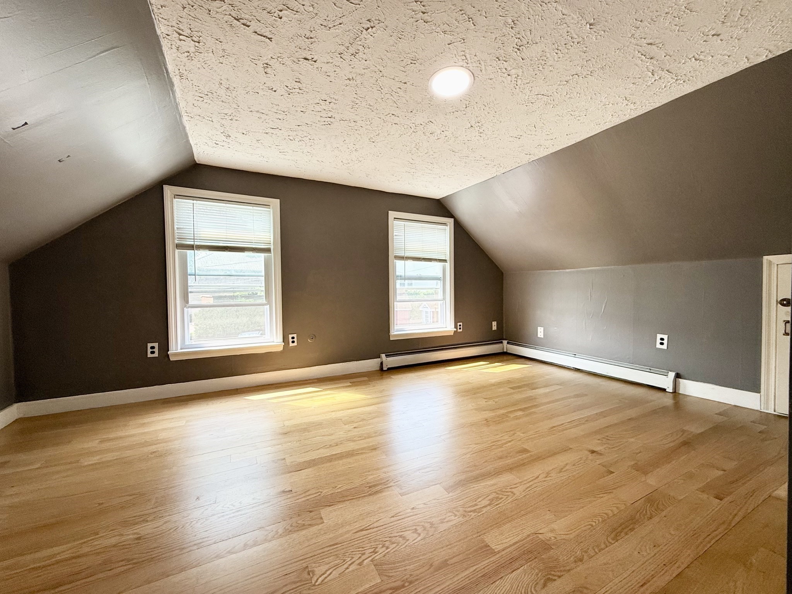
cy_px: 297
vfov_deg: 85.7
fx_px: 320
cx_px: 396
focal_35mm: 14
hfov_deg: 102.1
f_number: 2.2
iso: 64
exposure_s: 1/116
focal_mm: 2.22
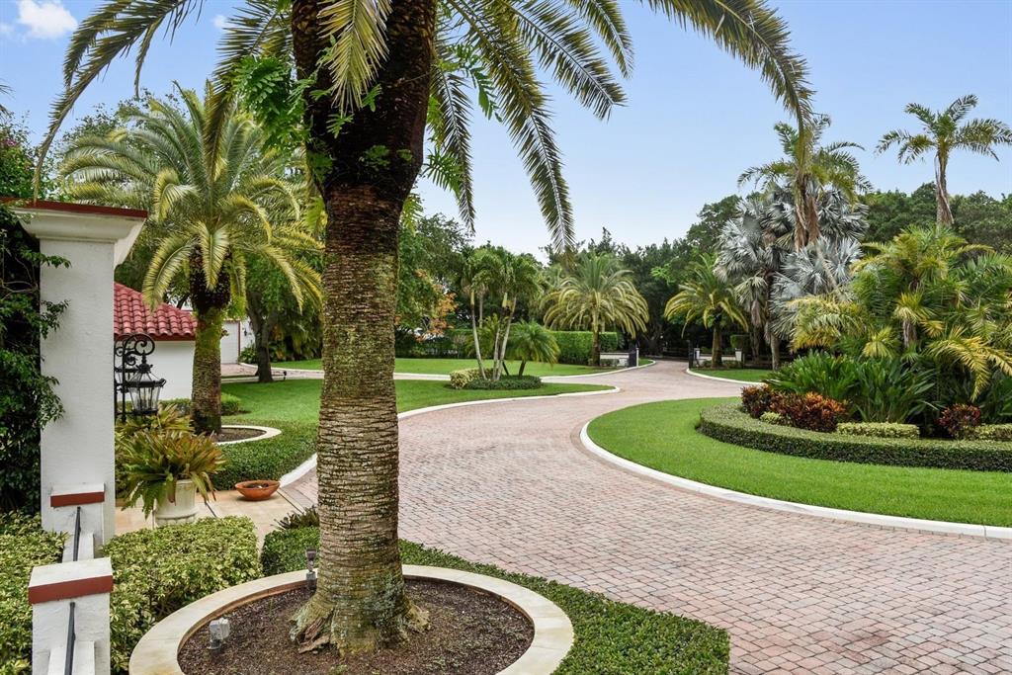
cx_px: 506
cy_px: 338
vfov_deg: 47.9
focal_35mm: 27
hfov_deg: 67.4
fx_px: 759
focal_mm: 27
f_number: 8
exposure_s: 1/200
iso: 200
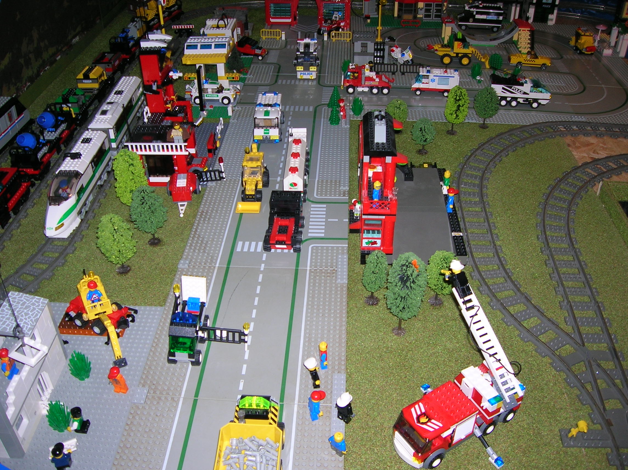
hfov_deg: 54.0
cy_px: 235
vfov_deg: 41.7
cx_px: 314
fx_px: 616
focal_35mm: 34
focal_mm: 5.7
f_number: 2.9
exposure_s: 1/60.1
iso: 50
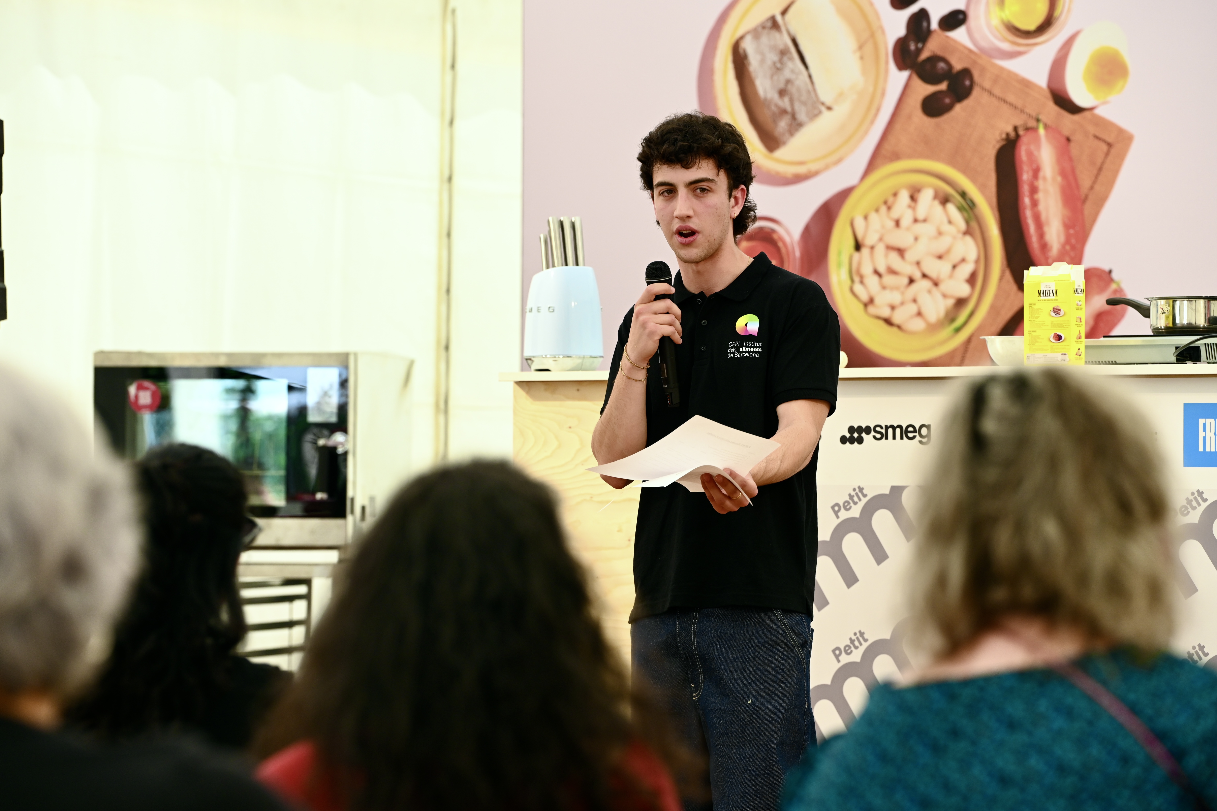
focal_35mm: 122
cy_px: 406
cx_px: 608
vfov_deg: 11.2
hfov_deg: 16.8
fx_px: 4124
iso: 400
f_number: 4.5
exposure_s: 1/500
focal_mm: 122
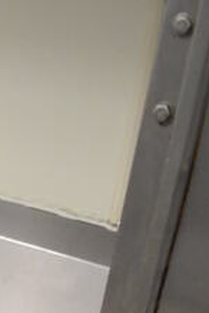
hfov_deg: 11.1
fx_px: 981
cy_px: 495
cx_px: -208
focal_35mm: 113
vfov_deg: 16.2
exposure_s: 1/125
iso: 2500
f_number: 3.5
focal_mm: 18
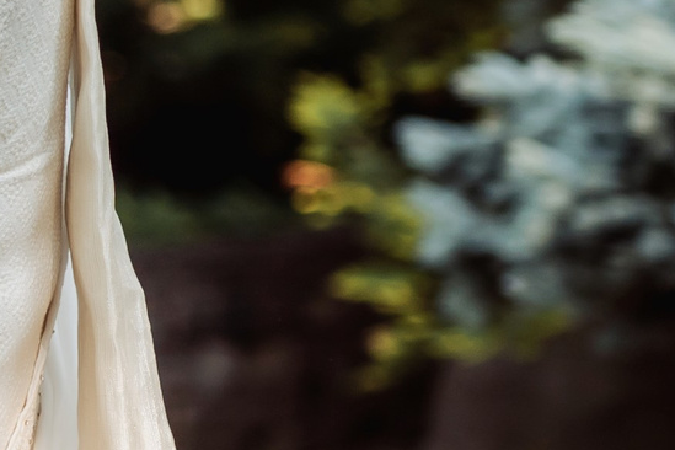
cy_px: -10
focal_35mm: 233
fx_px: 4368
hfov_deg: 8.3
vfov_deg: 5.9
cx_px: -810
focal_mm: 50
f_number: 2
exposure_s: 1/320
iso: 100
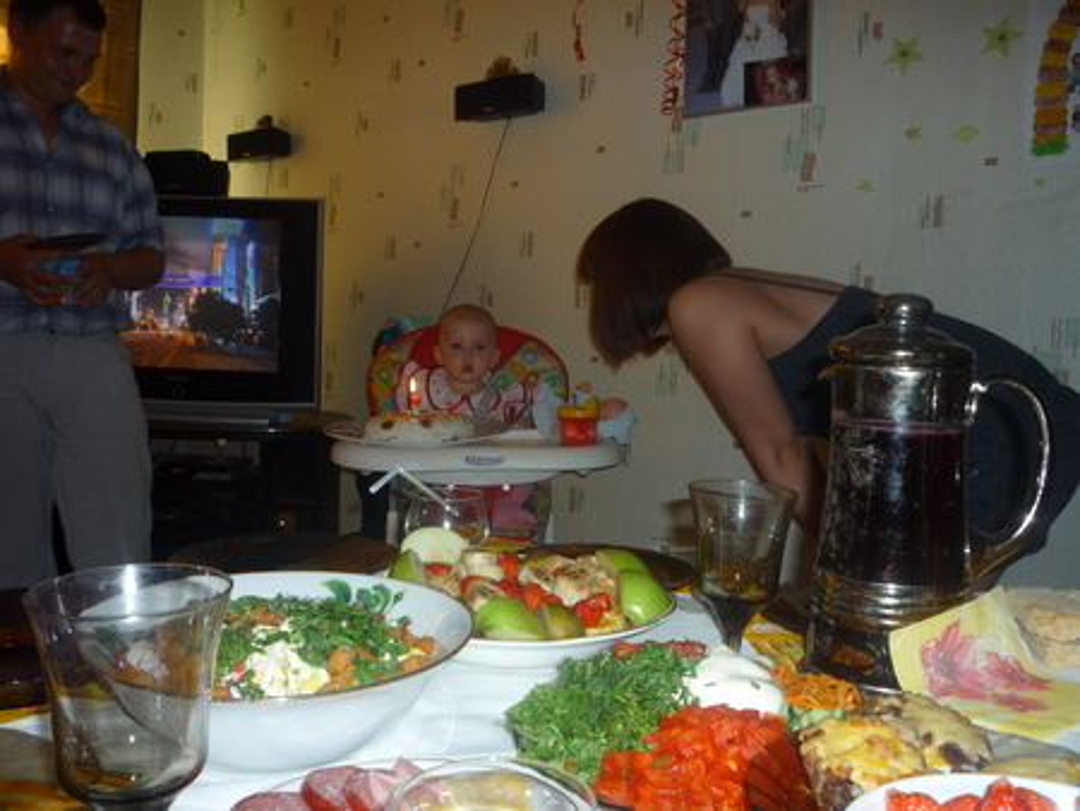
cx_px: 540
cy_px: 406
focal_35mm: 31
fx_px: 968
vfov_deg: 45.5
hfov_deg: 58.3
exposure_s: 1/30
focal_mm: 5.3
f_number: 3.3
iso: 100
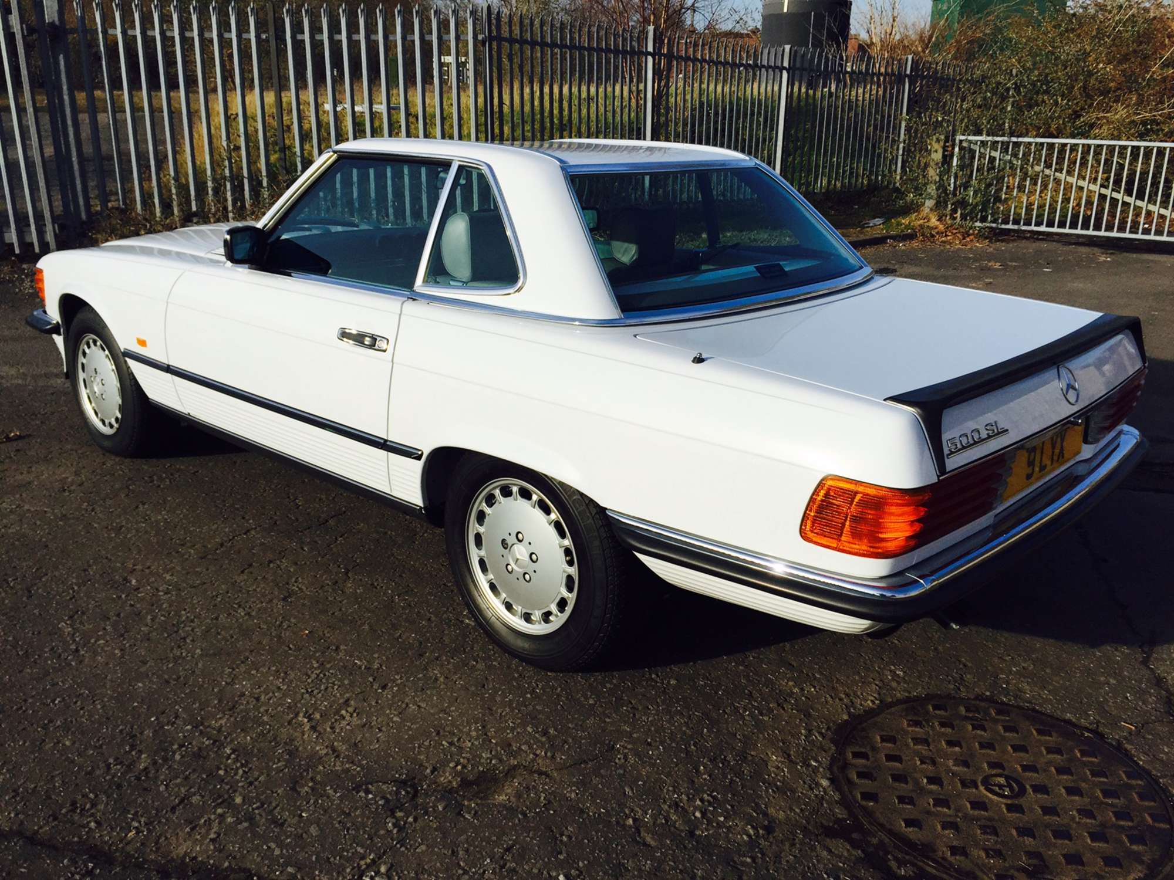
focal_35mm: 29
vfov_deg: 48.2
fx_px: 984
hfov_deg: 61.7
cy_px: 440
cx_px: 587
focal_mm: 4.15
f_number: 2.2
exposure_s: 1/3597
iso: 32
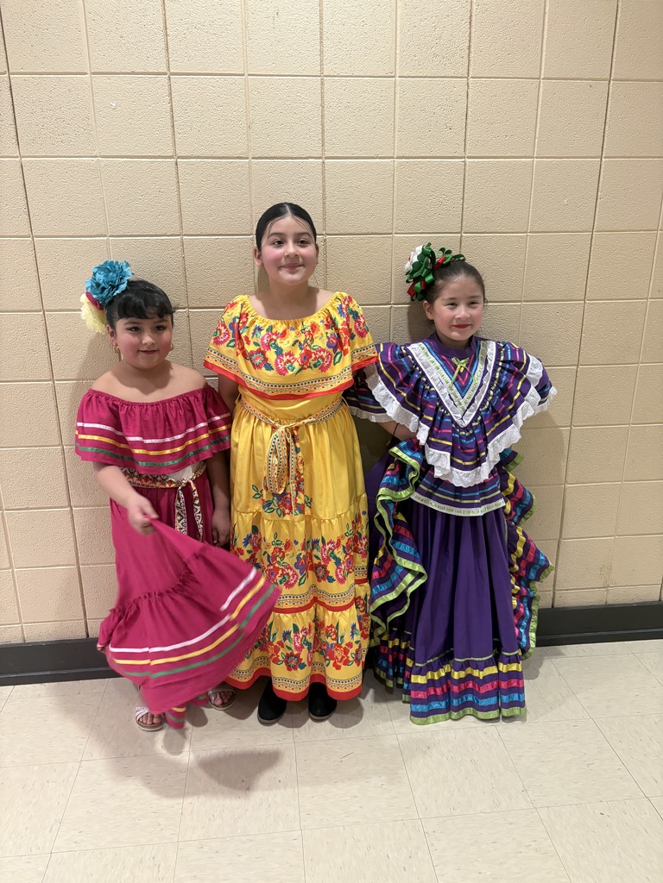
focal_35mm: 26
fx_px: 664
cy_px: 442
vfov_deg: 67.3
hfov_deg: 53.1
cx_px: 332
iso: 250
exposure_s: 1/60
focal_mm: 5.96
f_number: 1.6
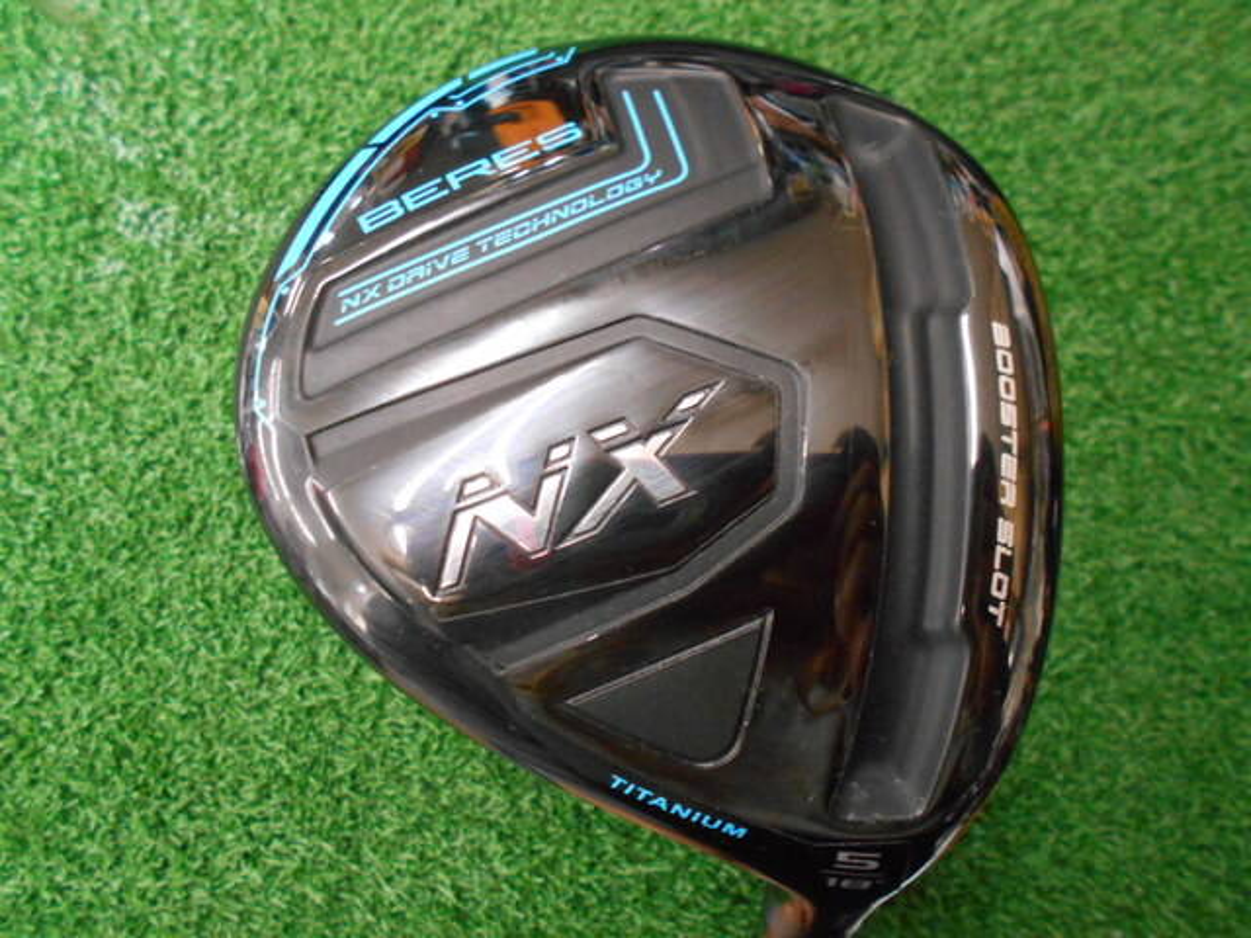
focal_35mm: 26
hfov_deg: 67.3
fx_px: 940
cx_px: 626
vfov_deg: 53.1
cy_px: 469
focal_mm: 4.6
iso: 800
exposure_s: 1/40
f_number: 3.2
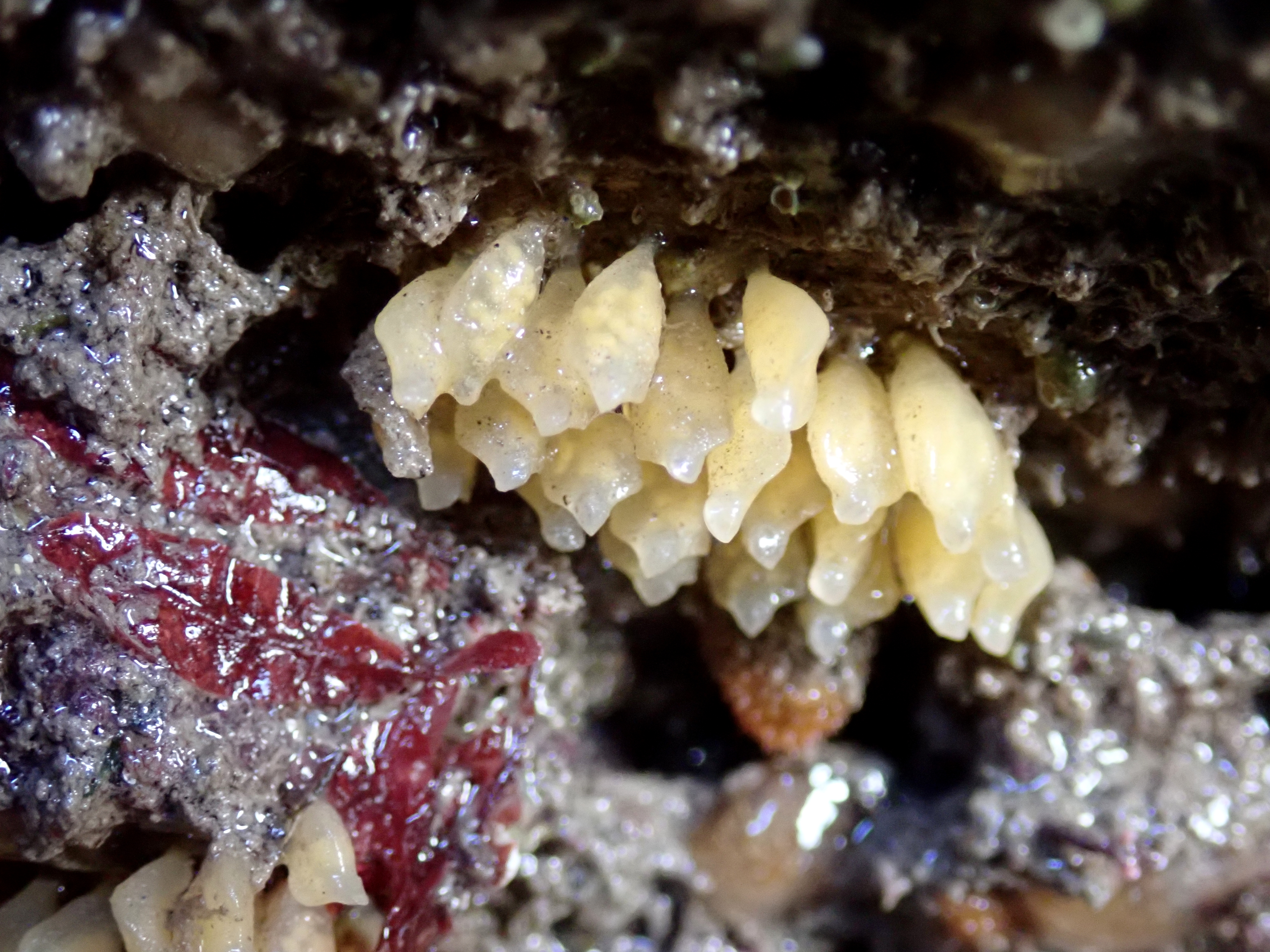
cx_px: 635
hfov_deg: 26.3
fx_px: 2715
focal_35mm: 74
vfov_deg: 19.9
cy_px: 476
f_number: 4.2
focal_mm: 13.47
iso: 1600
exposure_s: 1/25
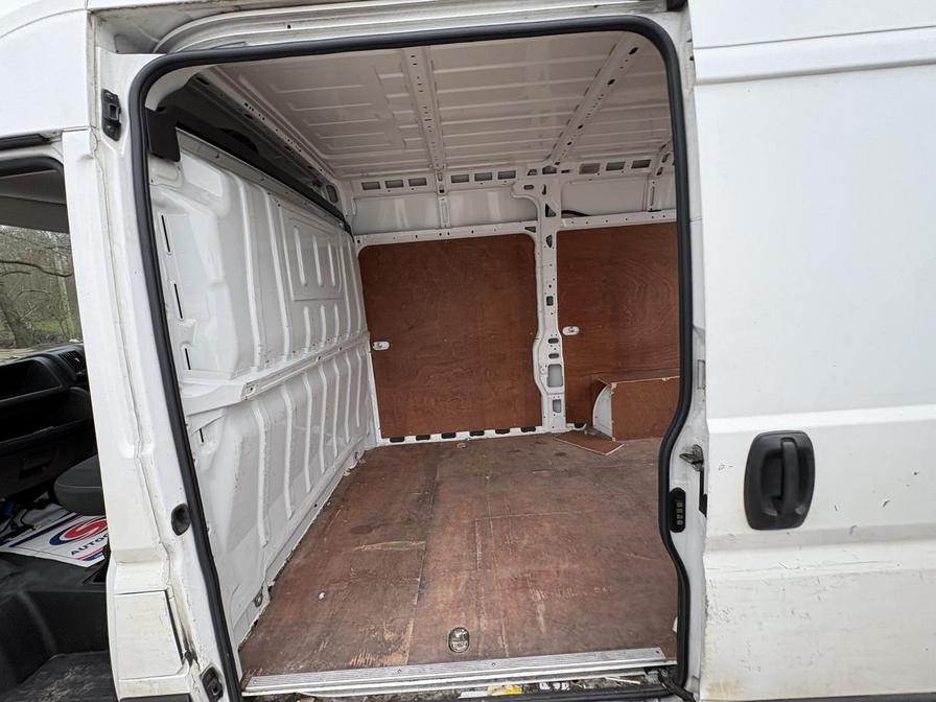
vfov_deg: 85.7
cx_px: 468
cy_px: 351
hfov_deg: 102.1
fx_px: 379
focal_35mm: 14
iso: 80
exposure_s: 1/117
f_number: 2.2
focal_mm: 2.22
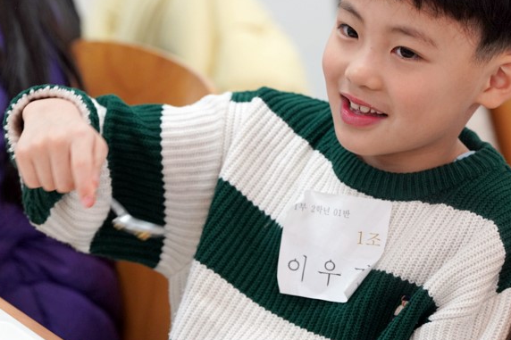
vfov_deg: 5.6
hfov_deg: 8.3
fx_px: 3505
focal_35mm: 247
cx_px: 216
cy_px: 149
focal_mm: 157
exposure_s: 1/160
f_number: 4
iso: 1600
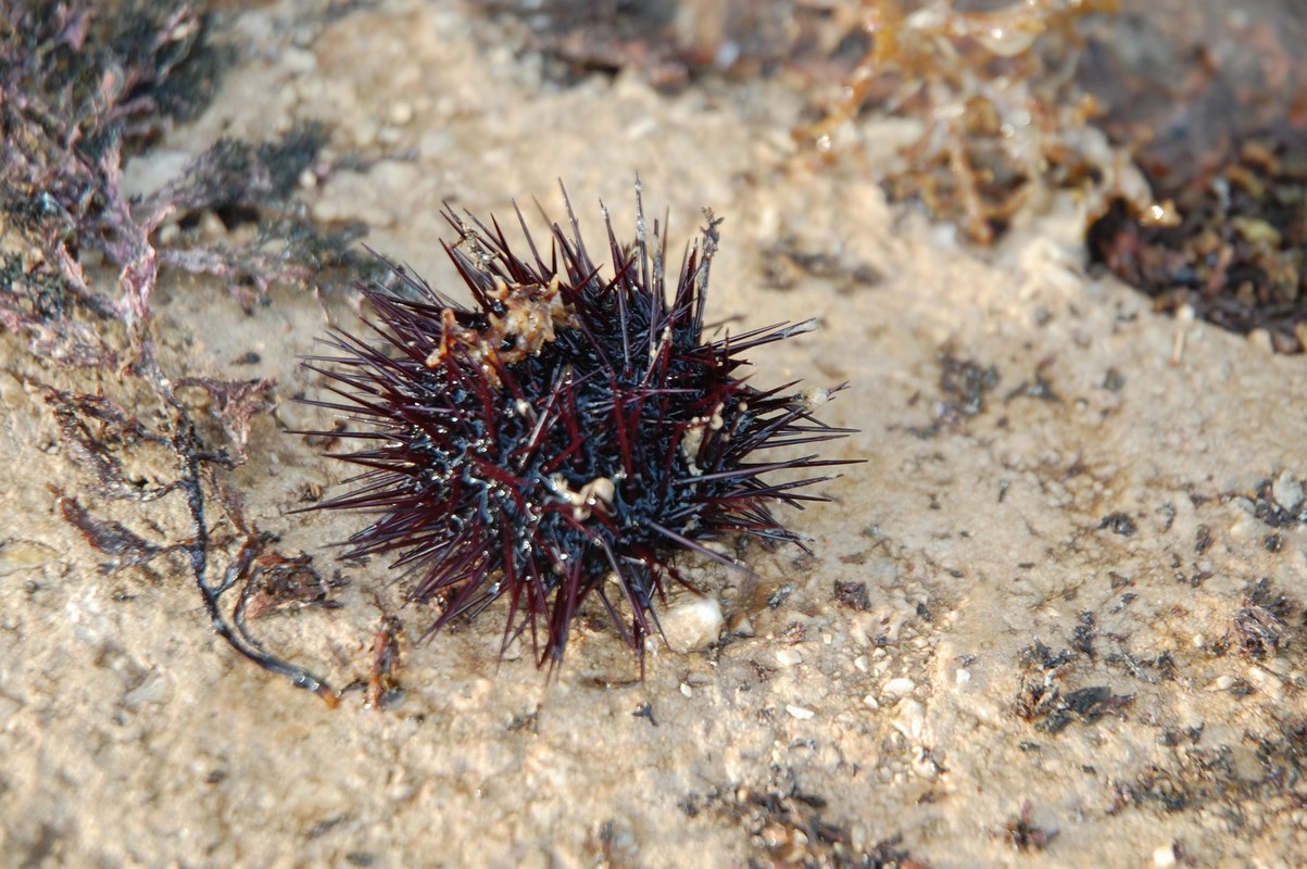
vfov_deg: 13.0
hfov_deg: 19.5
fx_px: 3809
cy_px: 434
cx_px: 654
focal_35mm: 105
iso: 400
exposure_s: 1/125
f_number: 4.5
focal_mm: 70
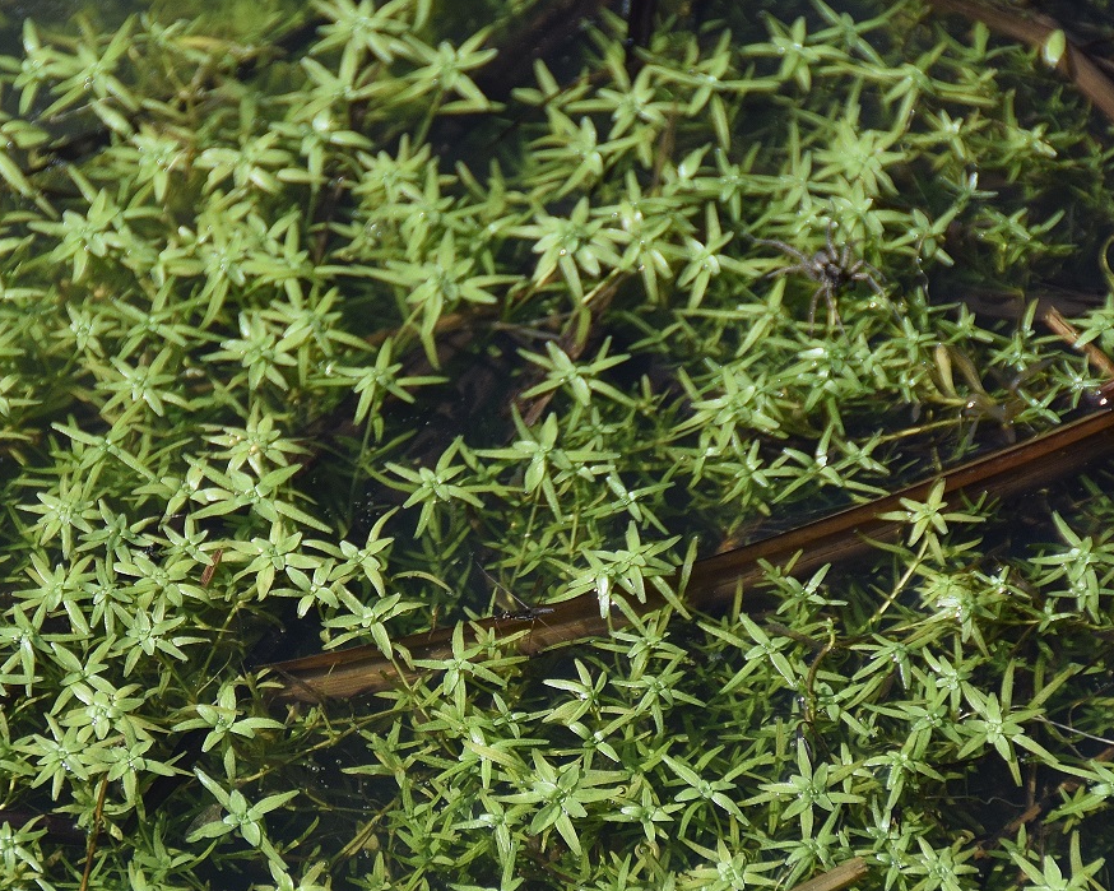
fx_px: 19121
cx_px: 517
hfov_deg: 3.3
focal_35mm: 580
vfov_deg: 2.7
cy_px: 692
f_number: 5.6
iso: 400
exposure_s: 1/1000
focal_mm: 200
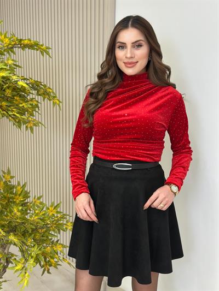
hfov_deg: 30.3
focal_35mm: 48
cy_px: 146
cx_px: 110
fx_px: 405
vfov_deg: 39.6
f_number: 1.78
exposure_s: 1/100
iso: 64
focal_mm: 6.86
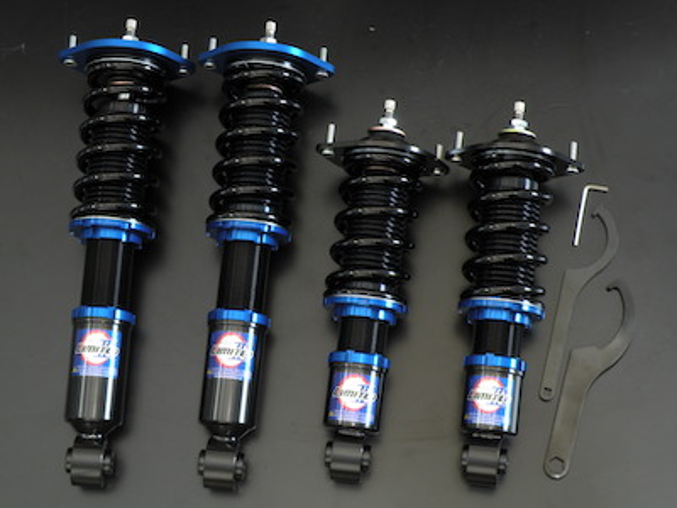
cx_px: 338
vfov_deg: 21.9
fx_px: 1310
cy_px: 254
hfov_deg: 29.0
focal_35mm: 67
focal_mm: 11.9
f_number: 4.5
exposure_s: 2
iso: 64
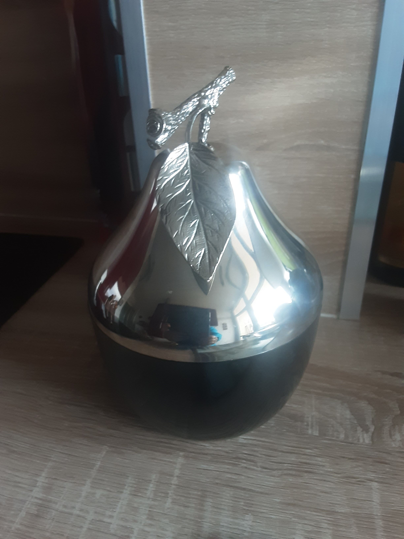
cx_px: 202
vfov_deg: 63.4
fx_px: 436
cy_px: 270
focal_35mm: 28
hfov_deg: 49.7
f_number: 1.9
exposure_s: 1/25
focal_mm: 2.9
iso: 200
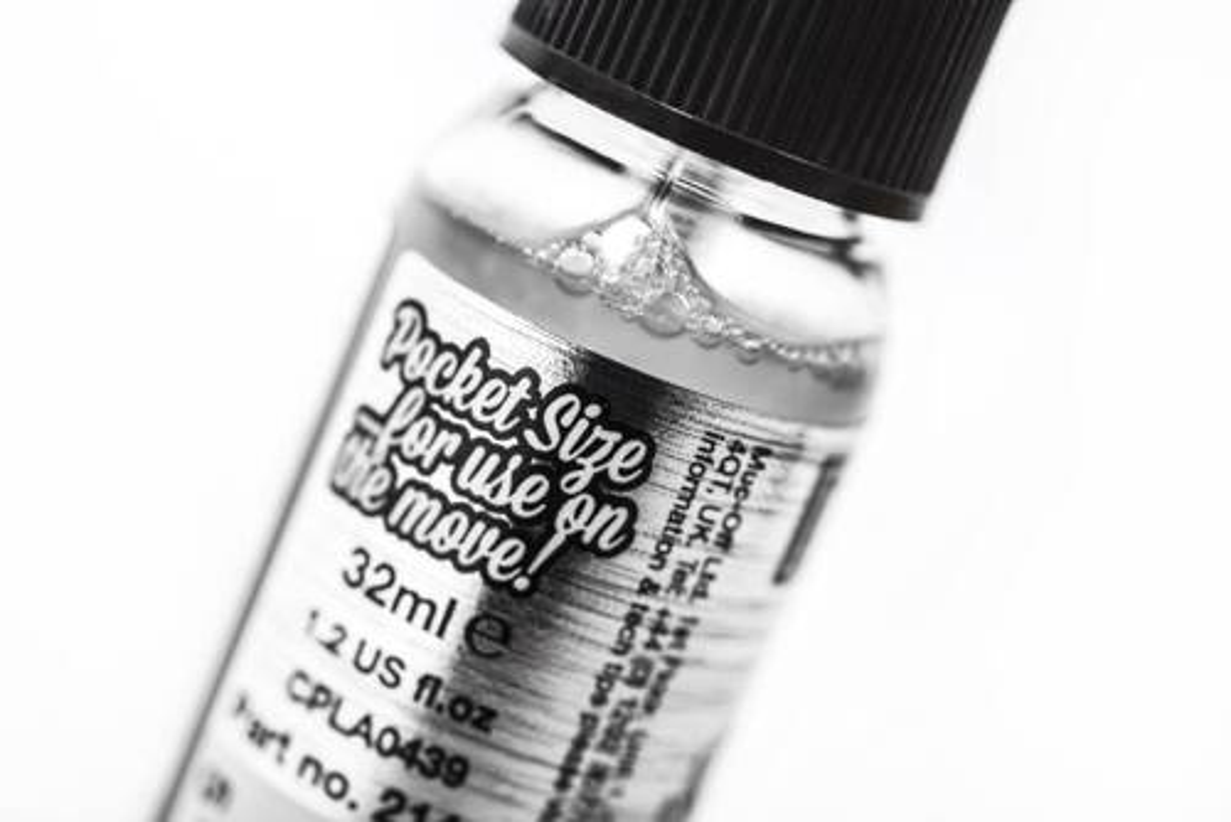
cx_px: 616
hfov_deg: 33.4
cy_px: 411
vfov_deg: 22.7
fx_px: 2053
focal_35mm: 60
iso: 100
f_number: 7.1
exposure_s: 1/125
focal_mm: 60
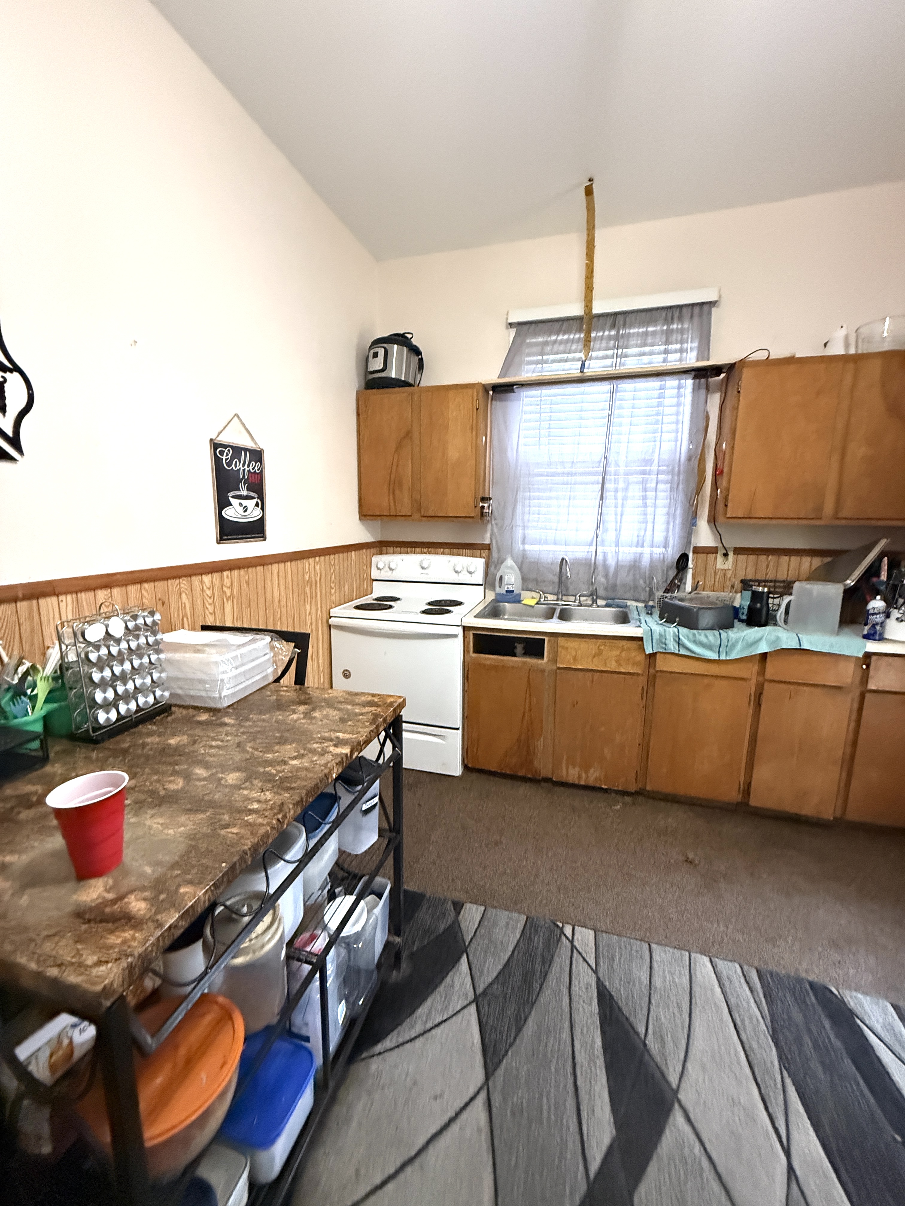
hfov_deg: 85.7
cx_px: 452
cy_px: 603
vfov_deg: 102.1
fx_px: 488
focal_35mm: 14
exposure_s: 1/60
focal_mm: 2.22
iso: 800
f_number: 2.2
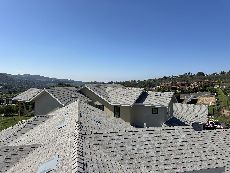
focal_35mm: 24
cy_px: 86
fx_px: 159
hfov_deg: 71.6
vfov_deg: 56.8
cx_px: 115
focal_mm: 6.86
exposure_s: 1/6623
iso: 80
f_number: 1.78
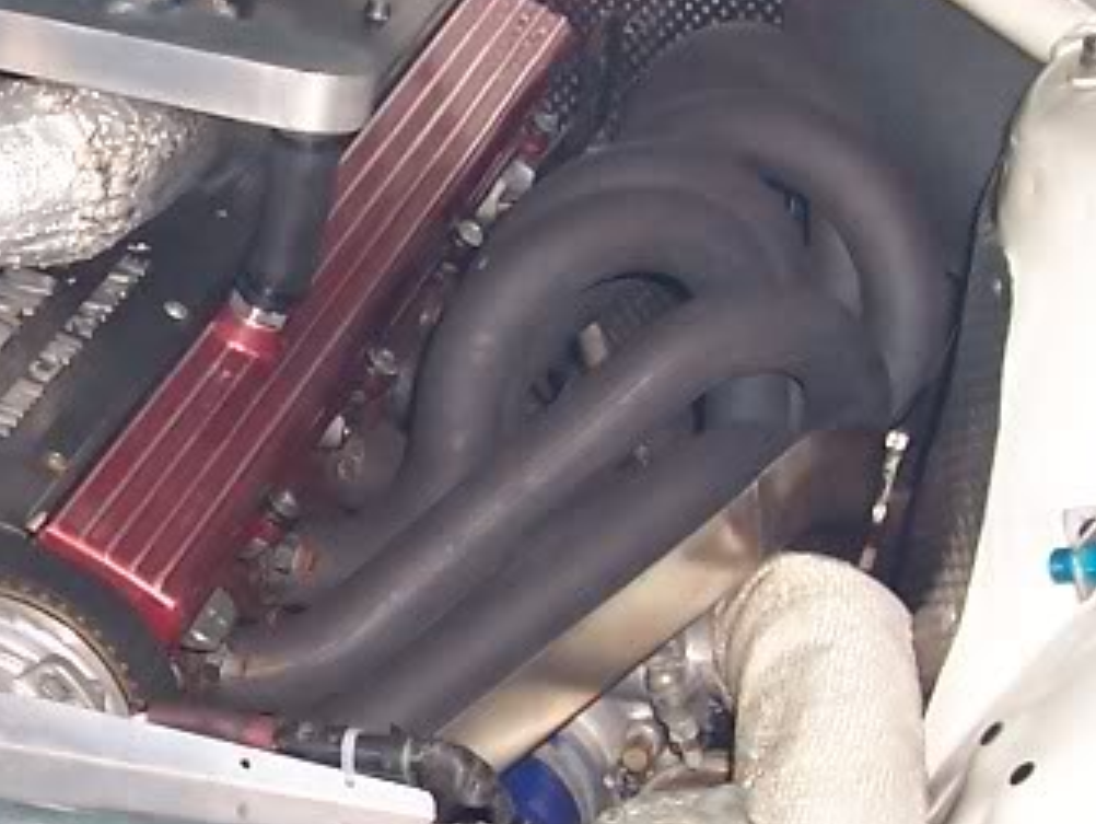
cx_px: -3
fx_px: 3865
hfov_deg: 15.8
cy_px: 384
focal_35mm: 122
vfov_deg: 12.2
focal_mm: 5.6
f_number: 2.7
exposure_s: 1/60
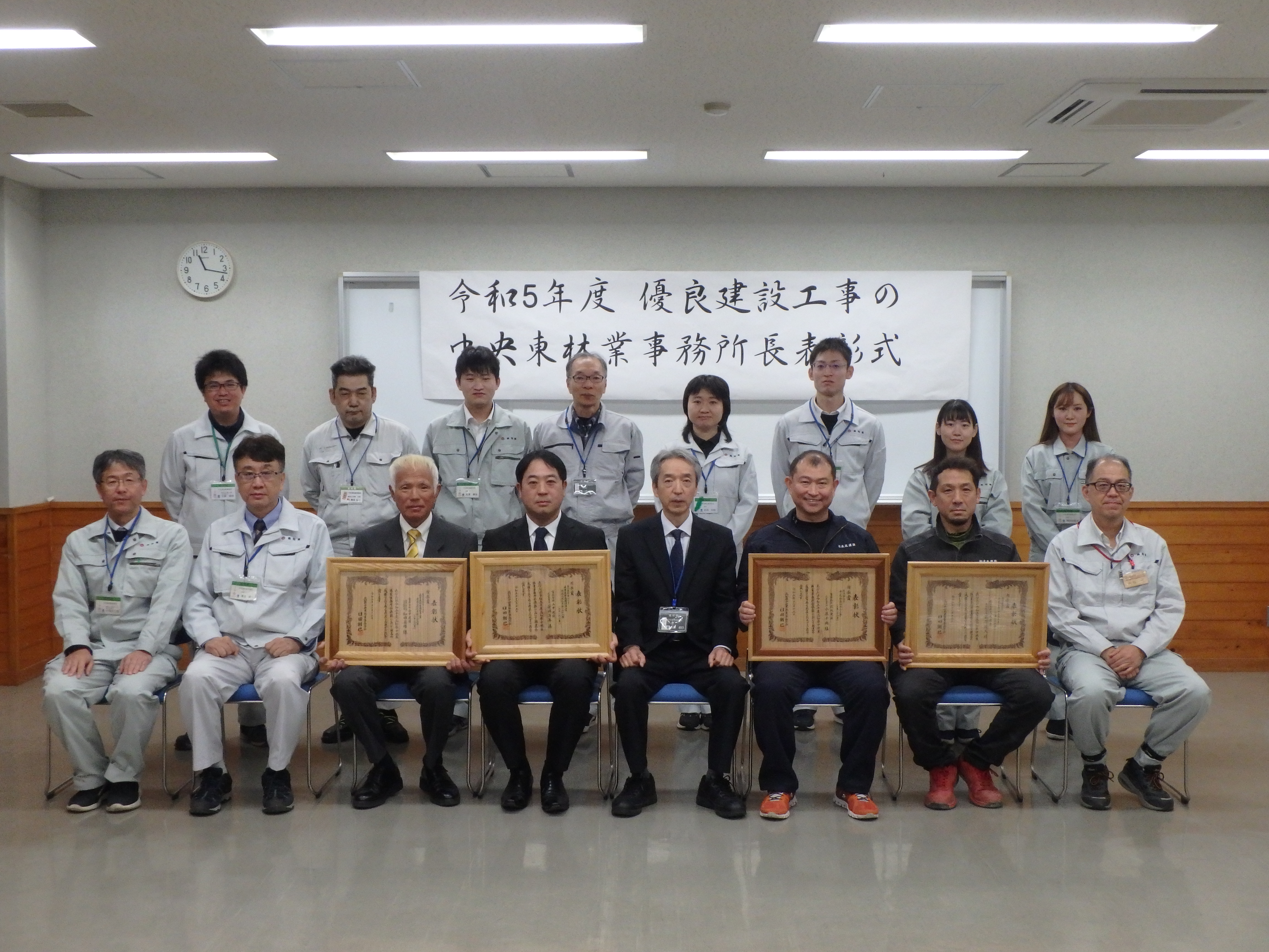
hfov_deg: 47.9
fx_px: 1430
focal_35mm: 39
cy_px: 476
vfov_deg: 36.8
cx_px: 634
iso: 500
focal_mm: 6.9
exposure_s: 1/40
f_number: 5.1
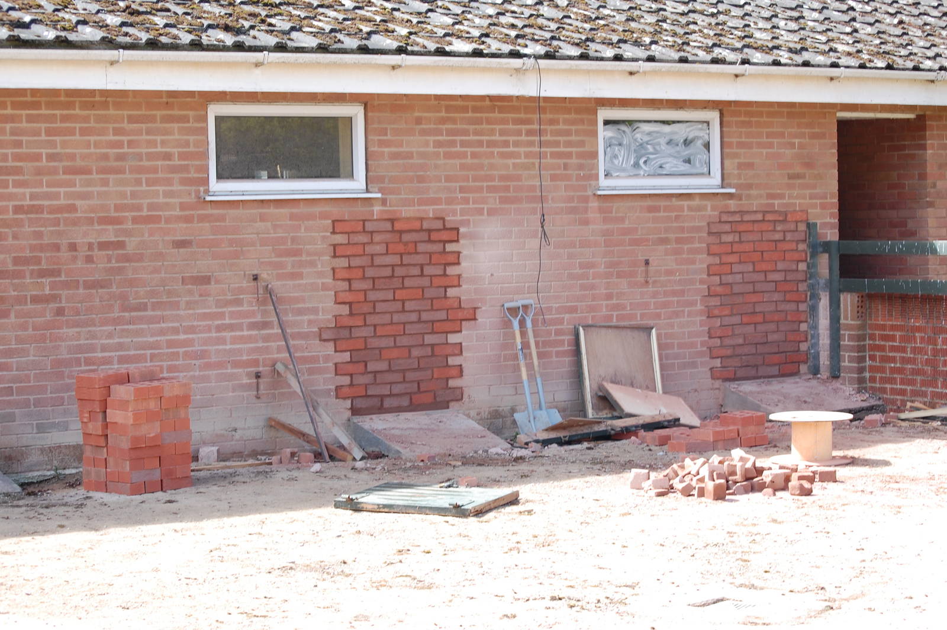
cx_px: 474
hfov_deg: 24.6
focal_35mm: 82
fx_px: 2168
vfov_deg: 16.5
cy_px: 315
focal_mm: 55
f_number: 6.3
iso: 200
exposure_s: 1/160
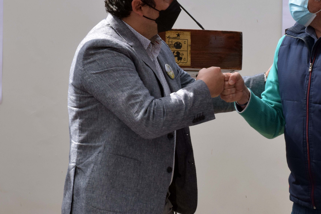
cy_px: 100
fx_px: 1560
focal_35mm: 175
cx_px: 254
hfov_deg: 11.7
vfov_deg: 7.8
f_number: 16
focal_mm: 66
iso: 800
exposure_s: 1/160
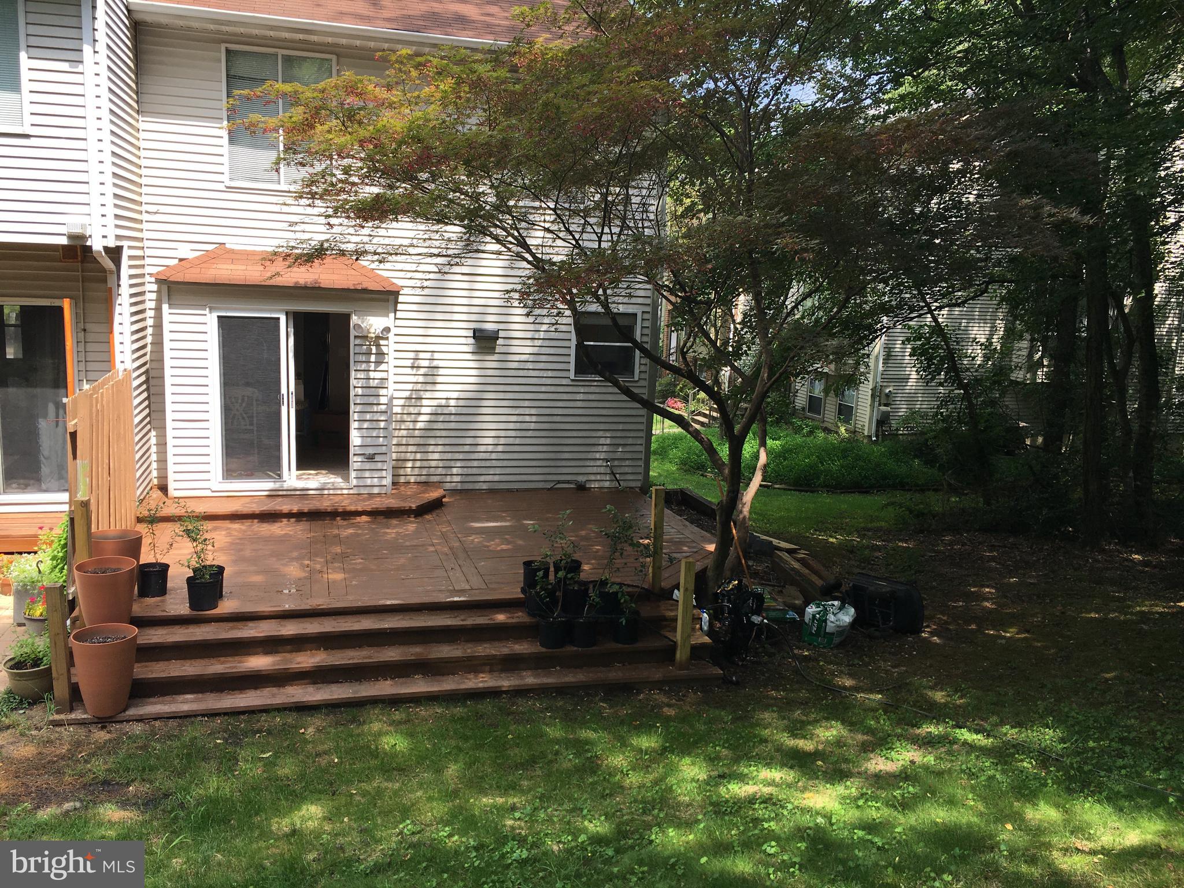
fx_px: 992
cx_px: 592
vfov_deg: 48.2
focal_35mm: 29
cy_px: 444
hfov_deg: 61.7
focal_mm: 4.15
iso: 25
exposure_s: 1/469
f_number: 2.2
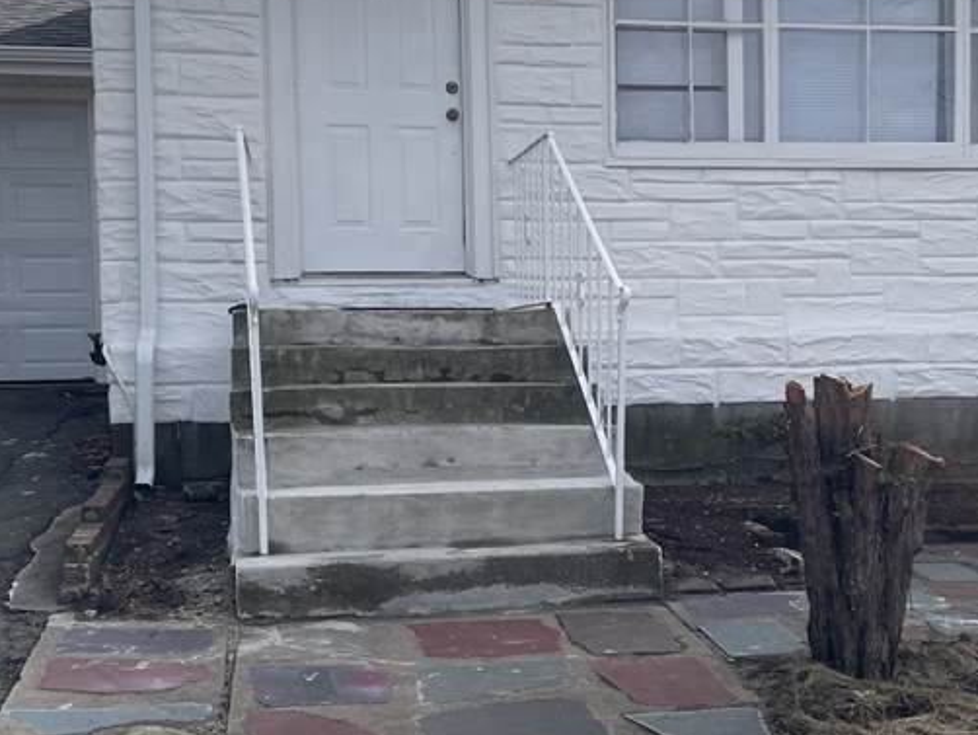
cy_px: 407
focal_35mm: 53
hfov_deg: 36.0
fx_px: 1498
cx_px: 586
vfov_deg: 27.5
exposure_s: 1/3300
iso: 32
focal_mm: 4.2
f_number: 1.6
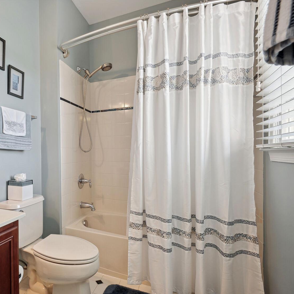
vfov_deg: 72.1
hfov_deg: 67.4
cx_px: 73
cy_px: 149
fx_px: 202
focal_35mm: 21
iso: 200
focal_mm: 16
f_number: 8
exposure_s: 1/10
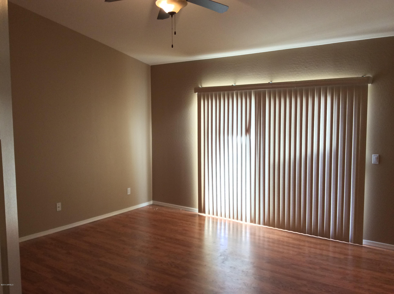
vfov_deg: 42.8
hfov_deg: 55.4
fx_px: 375
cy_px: 147
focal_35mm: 33
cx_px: 197
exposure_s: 1/24
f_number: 2.4
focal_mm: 3.3
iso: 125
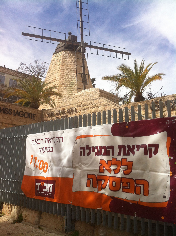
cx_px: 88
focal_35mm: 35
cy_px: 118
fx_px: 238
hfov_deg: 40.6
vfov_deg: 52.7
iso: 80
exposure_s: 1/1436
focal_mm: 3.85
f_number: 2.8
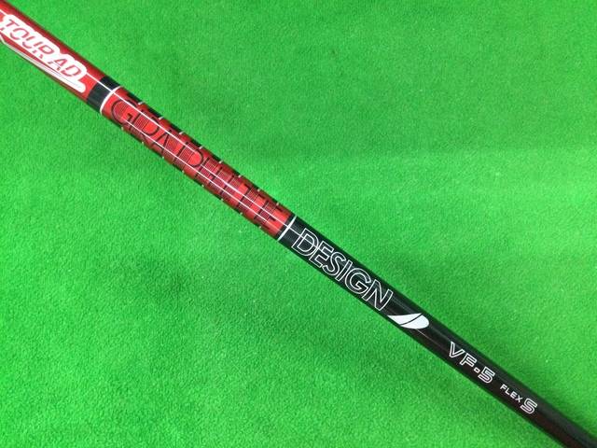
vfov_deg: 45.4
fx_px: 535
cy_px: 224
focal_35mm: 31
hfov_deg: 58.4
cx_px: 298
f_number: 2.4
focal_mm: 3.3
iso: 160
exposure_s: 1/30
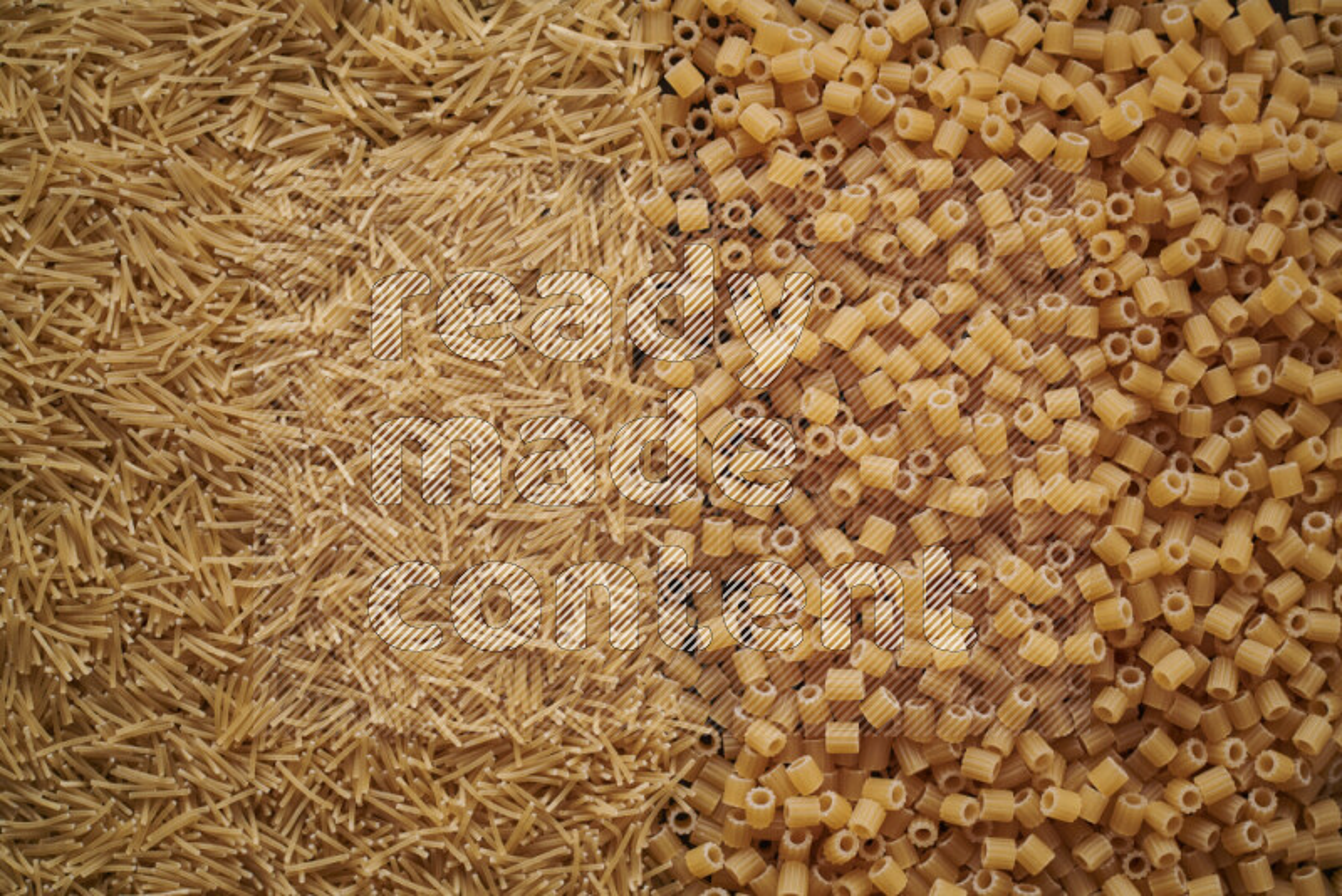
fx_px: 1864
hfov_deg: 39.6
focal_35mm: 50
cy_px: 448
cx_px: 671
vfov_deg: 27.0
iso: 160
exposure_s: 1/100
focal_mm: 50
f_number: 8
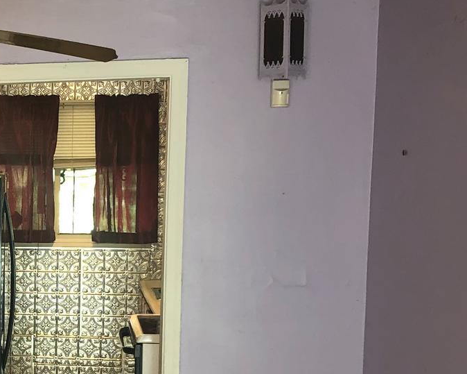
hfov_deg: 21.3
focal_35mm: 83
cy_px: 297
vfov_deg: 18.3
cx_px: -98
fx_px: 1147
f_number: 1.8
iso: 40
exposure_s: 1/15
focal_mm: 4
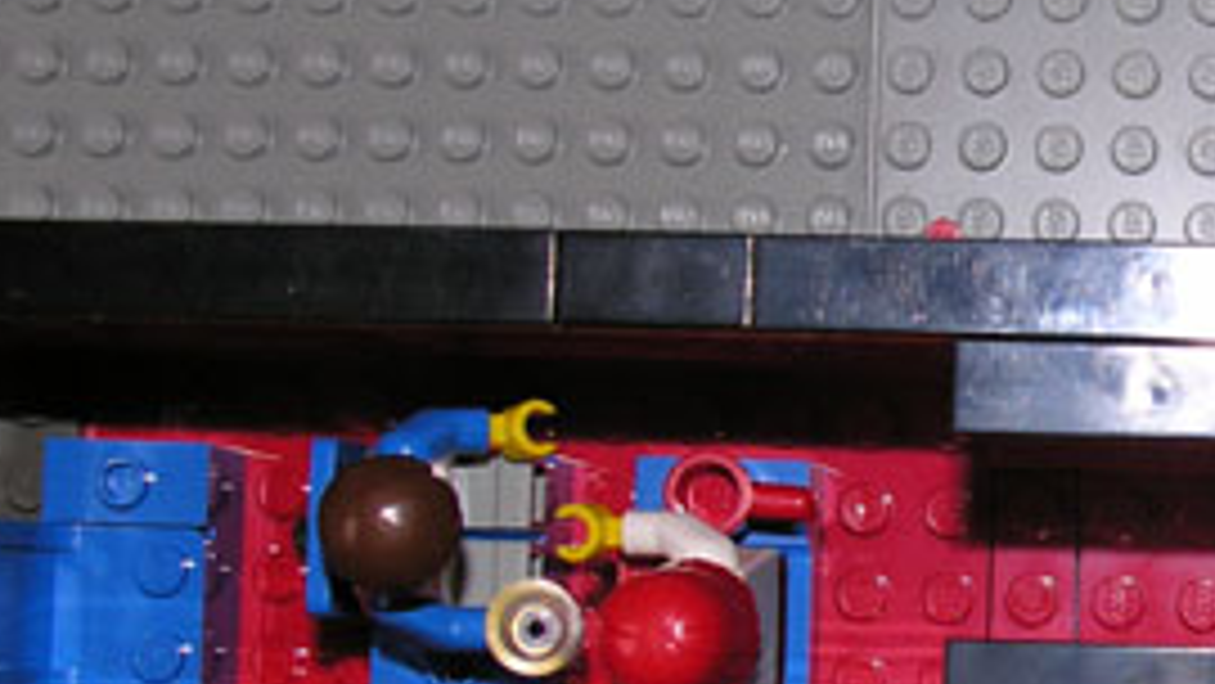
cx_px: 1152
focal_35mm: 113
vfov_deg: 10.7
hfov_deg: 18.5
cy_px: 522
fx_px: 3641
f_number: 2.8
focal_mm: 8.9
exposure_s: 1/60.1
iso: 50
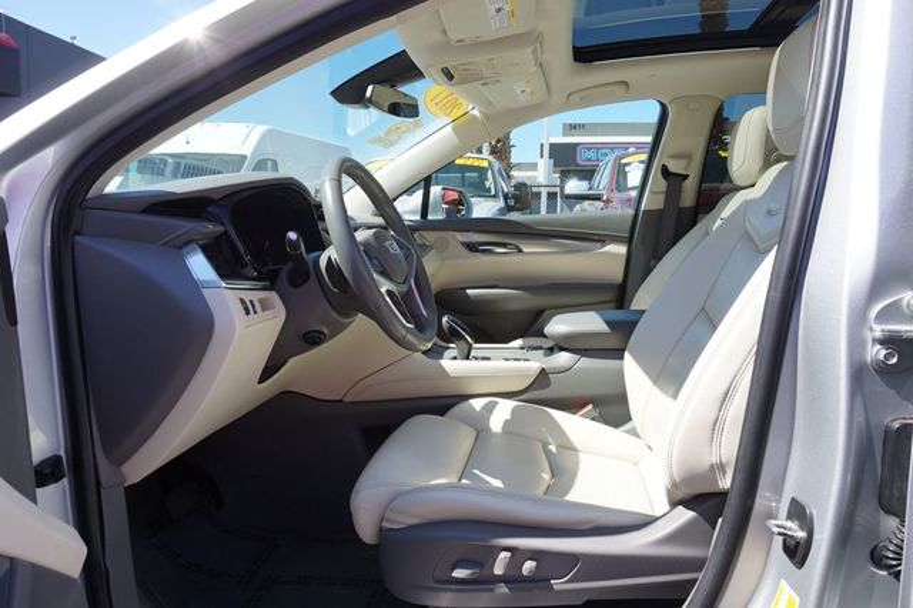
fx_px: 608
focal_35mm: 24
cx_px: 456
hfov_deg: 73.8
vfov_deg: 53.1
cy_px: 304
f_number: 8
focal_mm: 16
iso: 100
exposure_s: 1/100
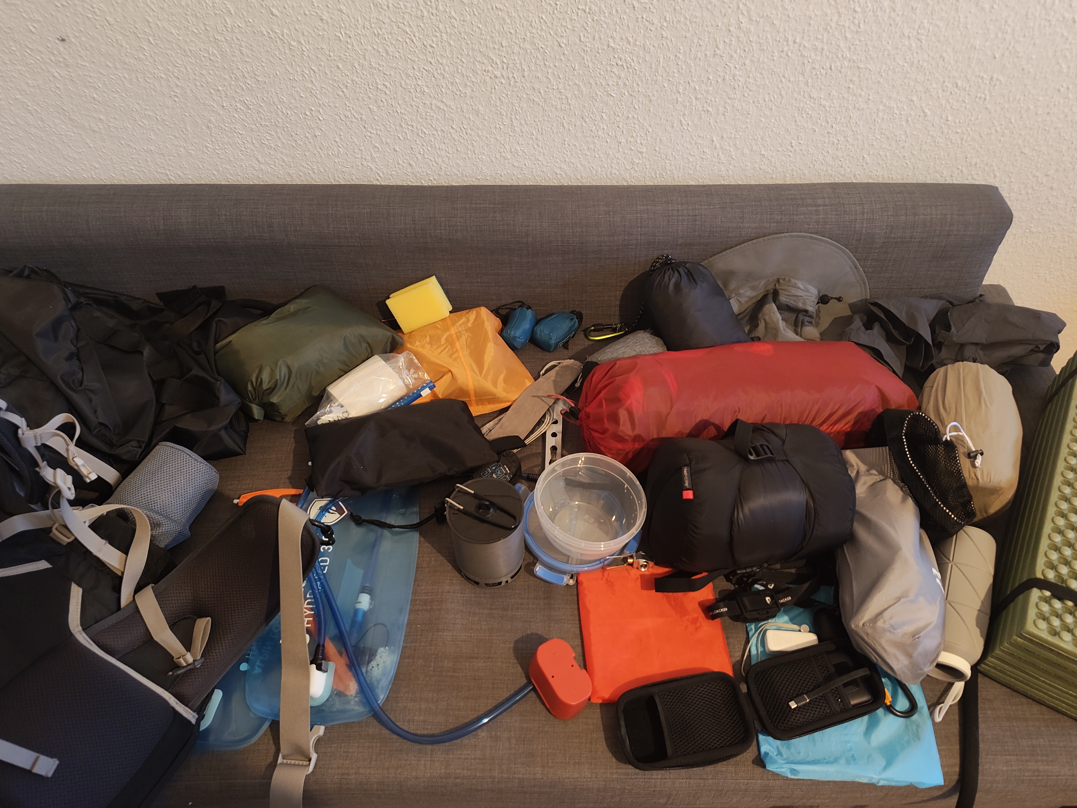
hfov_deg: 69.4
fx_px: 778
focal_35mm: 25
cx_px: 544
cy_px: 410
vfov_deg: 54.9
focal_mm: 5.56
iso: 1201
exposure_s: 1/33.3
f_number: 1.88
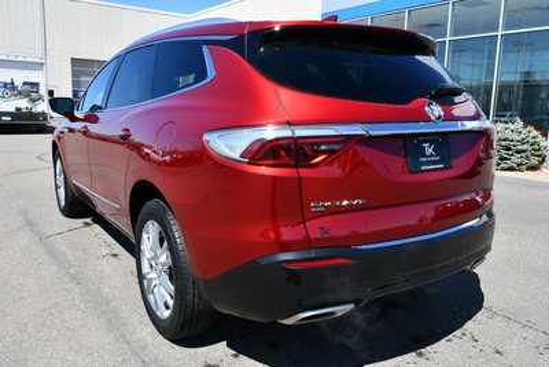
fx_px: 458
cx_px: 274
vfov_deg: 43.6
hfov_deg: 61.9
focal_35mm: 30
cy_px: 184
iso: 140
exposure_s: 1/250
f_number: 8
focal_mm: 20
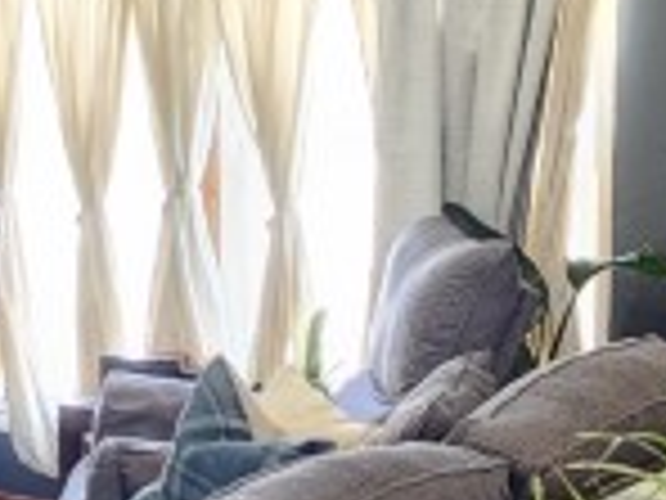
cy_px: 257
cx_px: 225
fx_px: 1732
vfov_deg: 16.4
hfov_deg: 21.7
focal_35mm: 90
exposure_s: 1/40
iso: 320
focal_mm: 2.2
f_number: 2.2
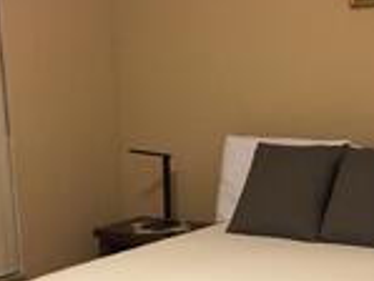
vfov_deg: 18.7
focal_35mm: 78
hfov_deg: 25.0
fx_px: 843
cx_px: 191
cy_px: 228
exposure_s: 1/30
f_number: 2.2
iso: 160
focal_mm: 4.15
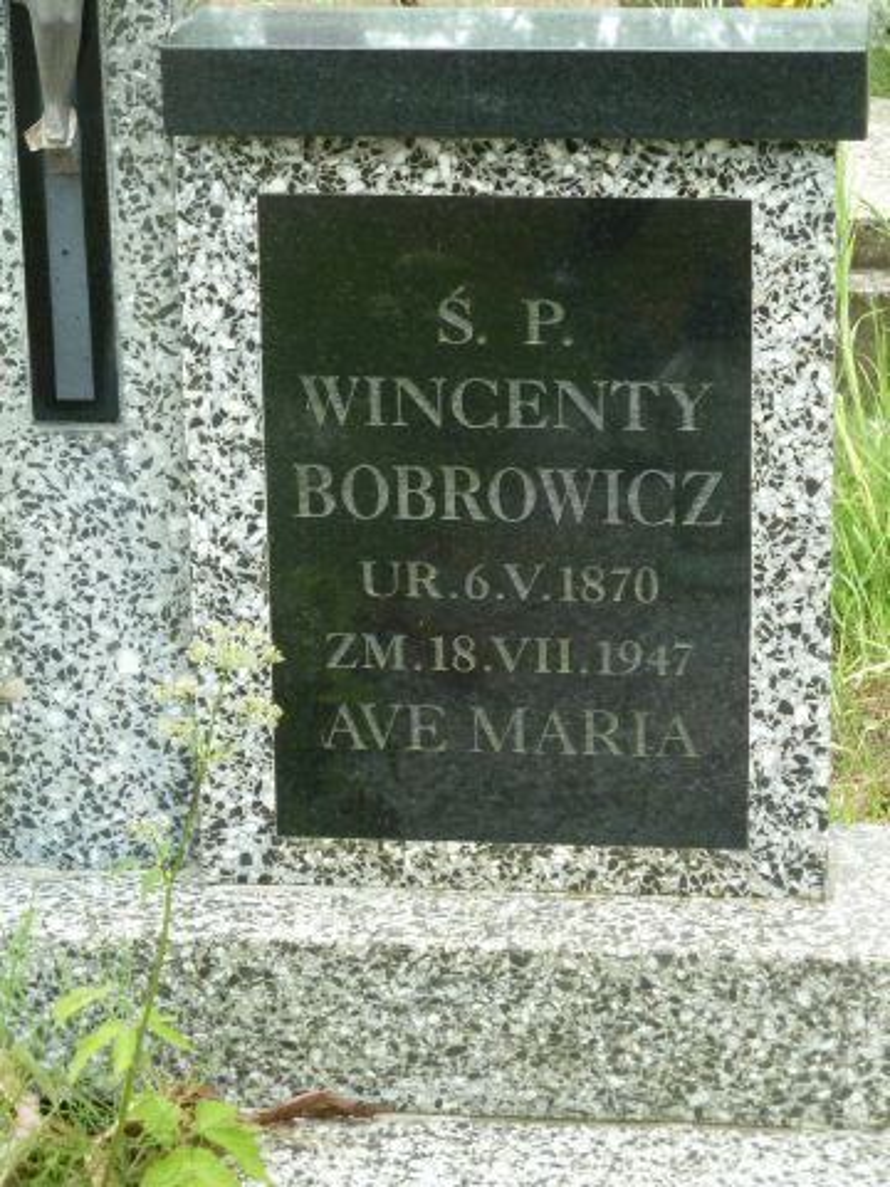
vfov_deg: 16.6
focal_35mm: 119
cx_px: 445
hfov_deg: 12.5
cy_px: 594
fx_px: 4079
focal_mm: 19.5
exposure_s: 1/200
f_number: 4.4
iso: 400
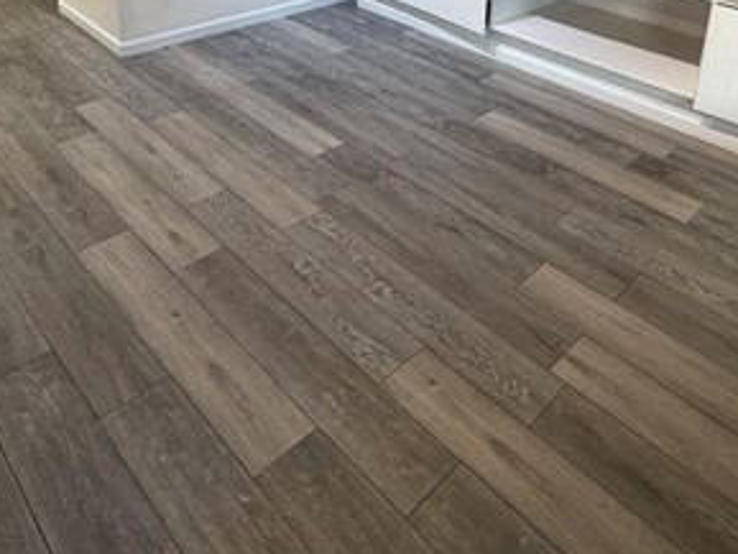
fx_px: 661
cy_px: 28
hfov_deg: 57.7
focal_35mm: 31
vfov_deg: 40.9
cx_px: 455
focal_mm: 2.22
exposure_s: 1/60
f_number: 2.2
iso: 160
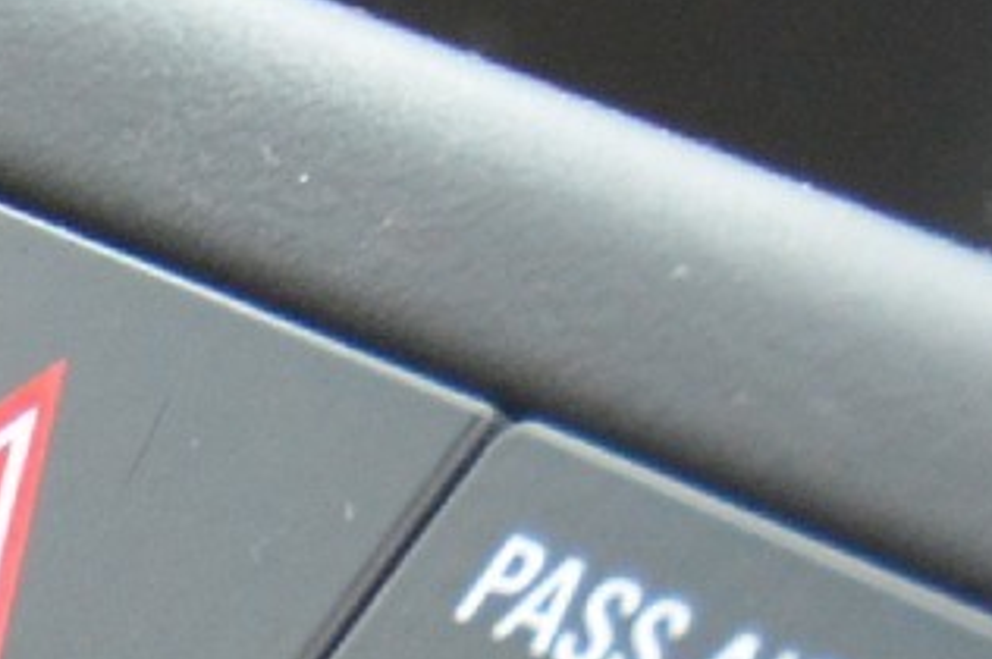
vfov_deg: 1.5
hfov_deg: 2.3
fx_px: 24470
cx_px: -1322
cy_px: 2178
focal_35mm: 889
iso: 1600
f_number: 5
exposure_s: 1/250
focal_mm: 75
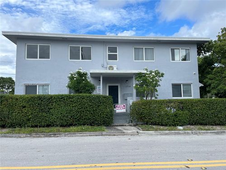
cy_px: 85
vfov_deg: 53.1
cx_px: 113
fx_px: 170
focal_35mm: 26
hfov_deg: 67.3
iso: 50
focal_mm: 5.1
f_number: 1.6
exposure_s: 1/1647
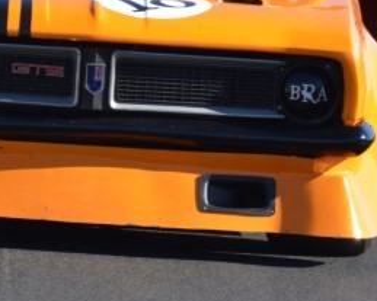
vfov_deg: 0.8
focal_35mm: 1825
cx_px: 61
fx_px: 20355
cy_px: 11
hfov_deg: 1.1
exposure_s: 1/1000
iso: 640
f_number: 8
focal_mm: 480
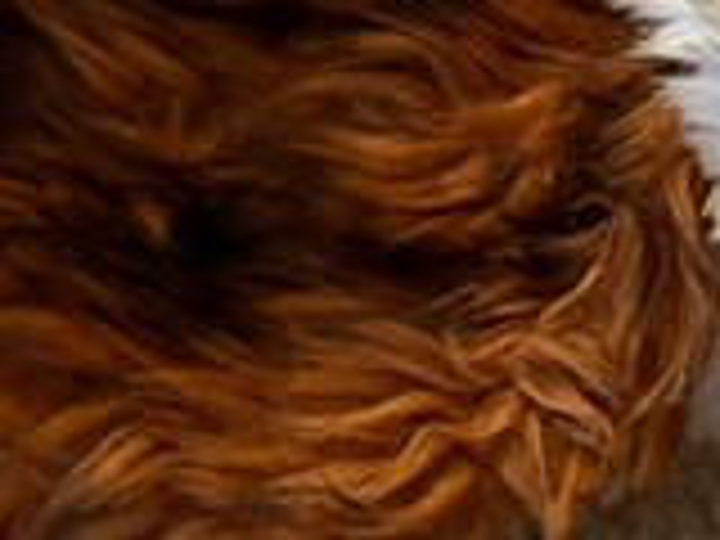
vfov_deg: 3.7
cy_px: -1584
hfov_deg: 5.2
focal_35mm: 383
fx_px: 7966
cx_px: -108
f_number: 1.78
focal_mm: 6.76
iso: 640
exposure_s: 1/20
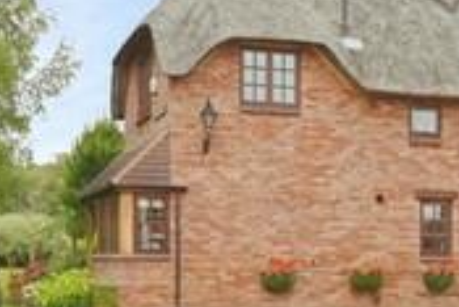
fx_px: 1046
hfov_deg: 24.2
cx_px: 399
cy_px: 290
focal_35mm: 82
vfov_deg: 16.4
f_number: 5
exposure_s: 1/100
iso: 100
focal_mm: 14
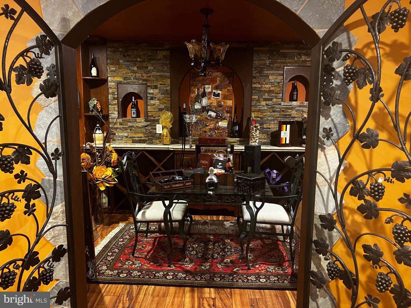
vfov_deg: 53.1
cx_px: 206
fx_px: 309
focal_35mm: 26
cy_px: 154
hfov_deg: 67.3
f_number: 1.5
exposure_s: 1/30
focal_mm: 5.7
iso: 500
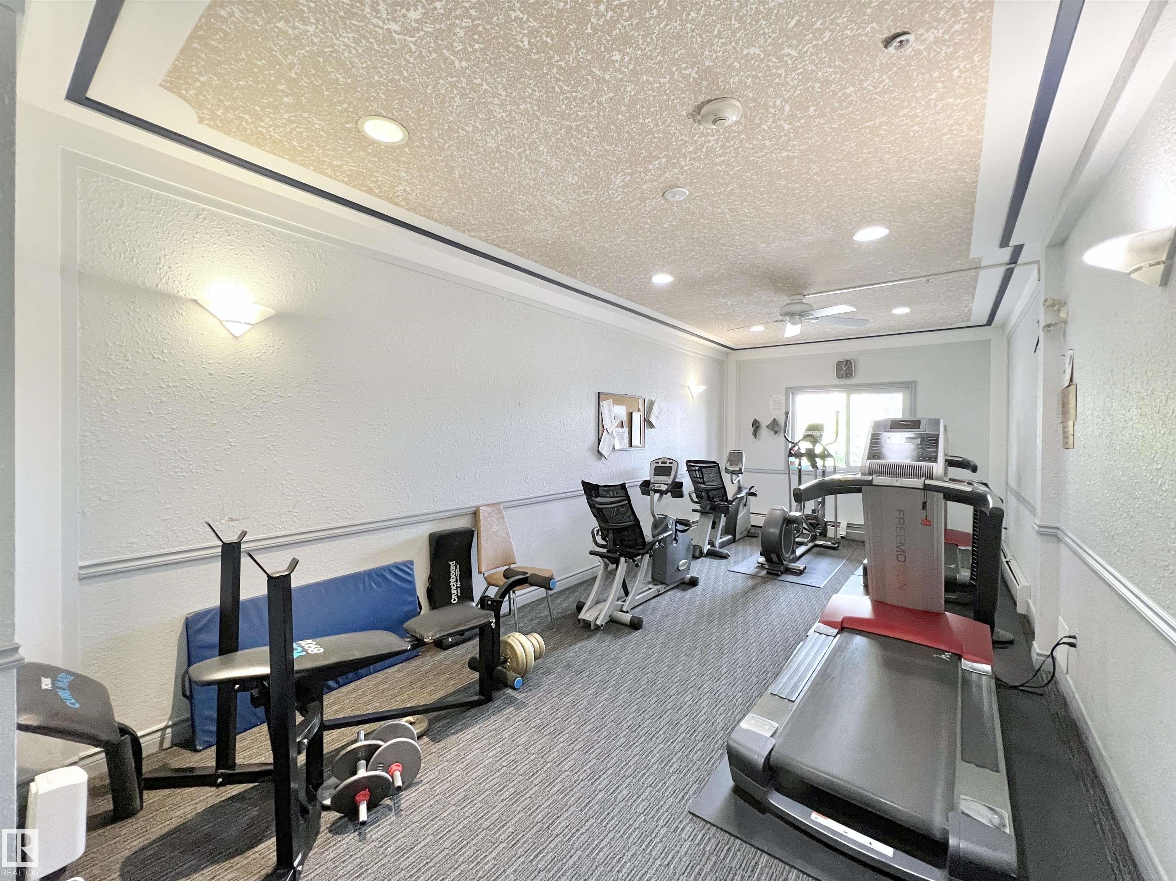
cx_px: 588
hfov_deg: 106.2
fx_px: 442
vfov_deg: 89.9
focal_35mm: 13
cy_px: 440
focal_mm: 1.57
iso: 400
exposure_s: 1/60
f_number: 1.8
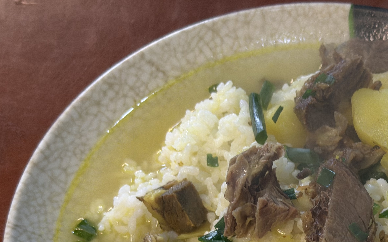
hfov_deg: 23.6
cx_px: 292
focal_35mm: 87
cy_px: 243
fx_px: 920
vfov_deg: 14.8
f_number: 1.78
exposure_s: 1/60
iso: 160
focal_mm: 6.76
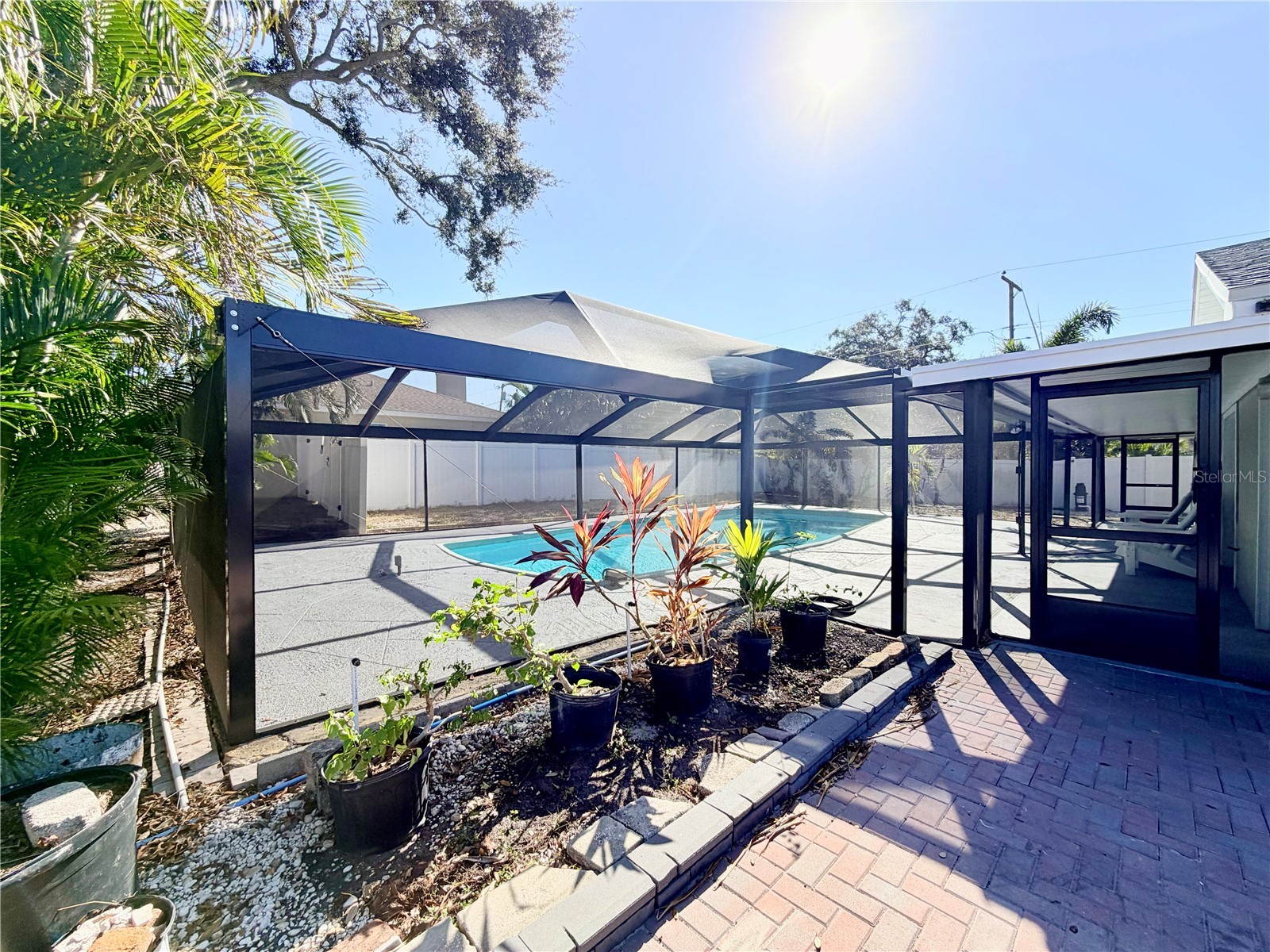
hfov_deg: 102.1
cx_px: 635
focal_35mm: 14
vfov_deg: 85.7
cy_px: 476
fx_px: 514
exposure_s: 1/770
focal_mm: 2.22
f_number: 2.2
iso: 20
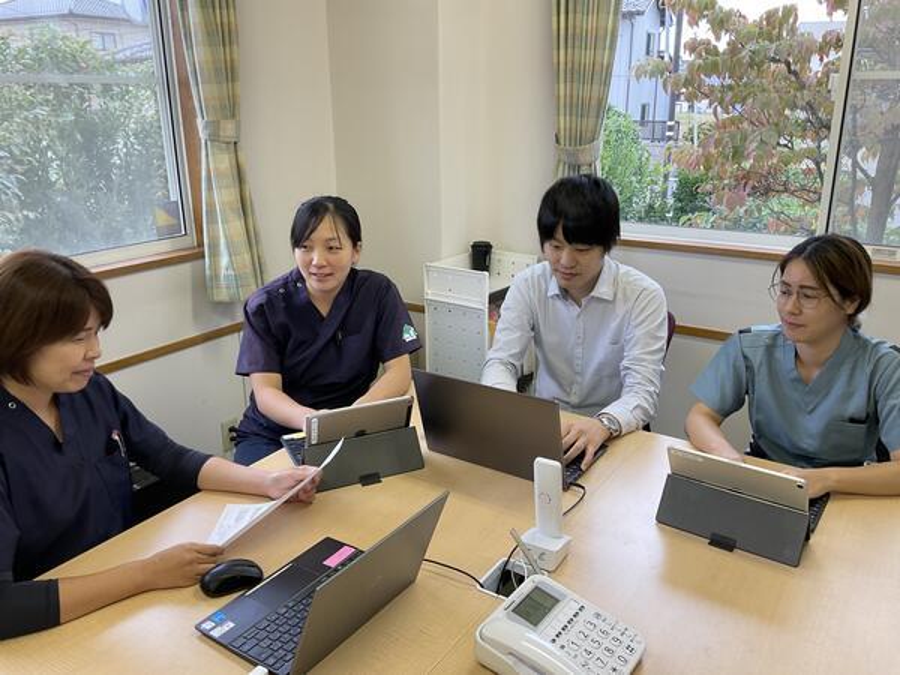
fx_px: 754
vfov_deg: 48.2
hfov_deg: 61.7
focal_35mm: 29
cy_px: 338
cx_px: 450
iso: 32
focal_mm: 3
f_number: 1.8
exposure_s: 1/50
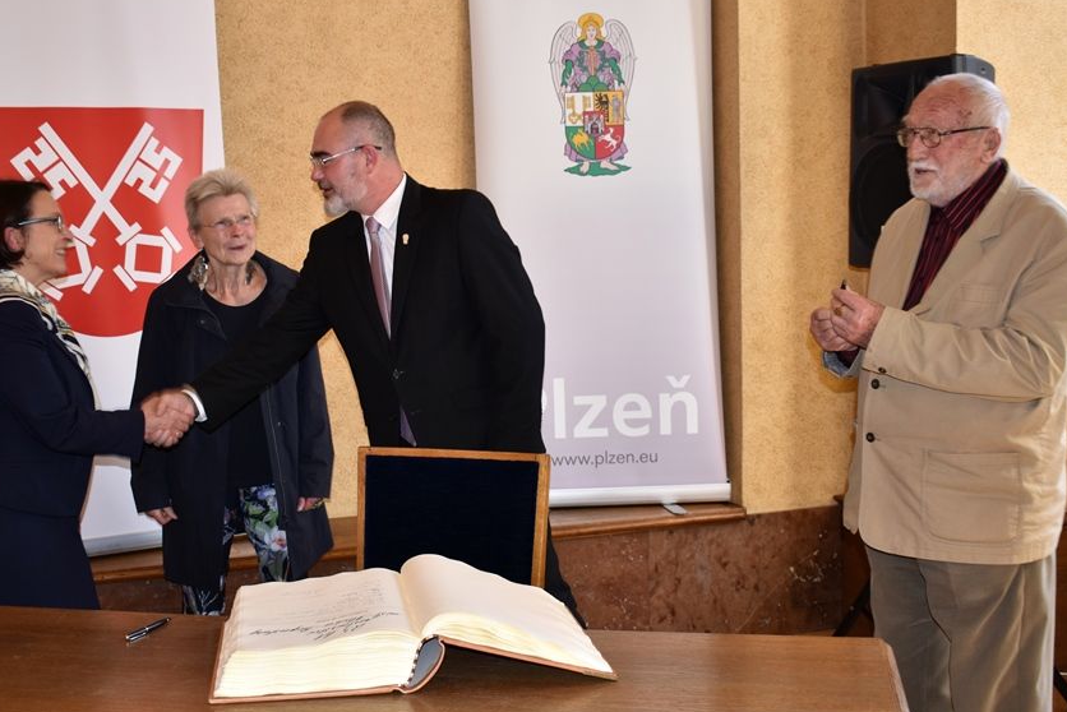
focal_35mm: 50
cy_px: 317
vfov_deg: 27.2
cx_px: 449
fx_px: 1471
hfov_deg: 39.8
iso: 280
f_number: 4
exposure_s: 1/60
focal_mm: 27
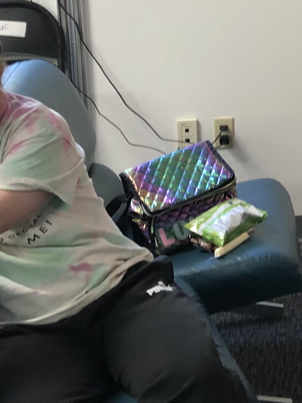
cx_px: 402
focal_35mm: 89
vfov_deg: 21.6
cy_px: 48
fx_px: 1035
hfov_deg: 15.7
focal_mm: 3.99
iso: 50
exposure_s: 1/15
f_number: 1.8
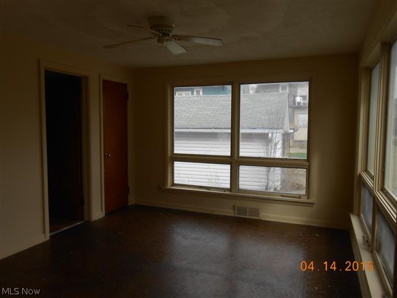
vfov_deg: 53.1
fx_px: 298
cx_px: 198
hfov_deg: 67.3
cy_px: 149
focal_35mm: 26
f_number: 3.5
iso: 80
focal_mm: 4.6
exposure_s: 1/250
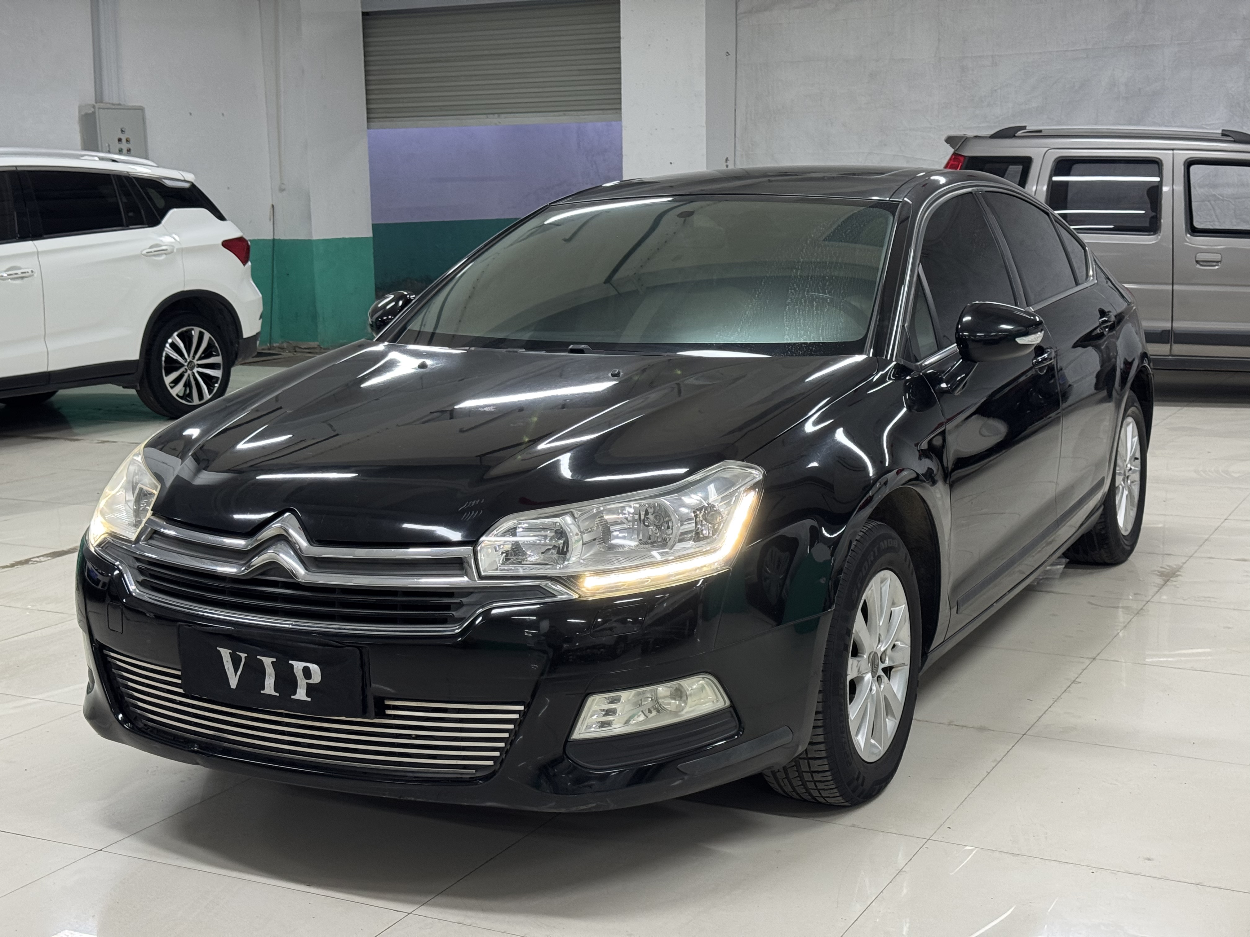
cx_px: 625
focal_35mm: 48
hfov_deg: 39.7
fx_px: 1733
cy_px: 468
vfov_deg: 30.3
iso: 160
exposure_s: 1/50
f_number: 1.78
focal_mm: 6.76
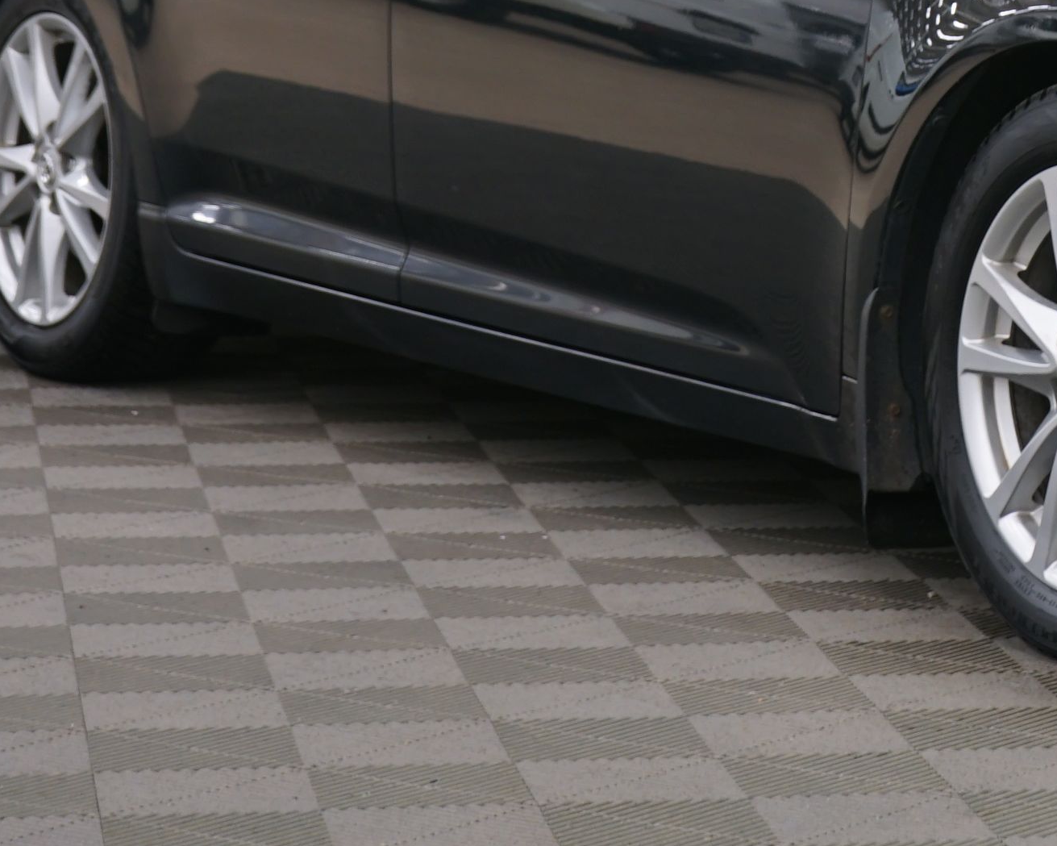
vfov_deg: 9.8
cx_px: 1222
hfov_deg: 12.2
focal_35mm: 155
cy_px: -197
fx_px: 4849
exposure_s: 1/6
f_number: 5
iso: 400
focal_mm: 55
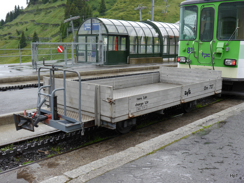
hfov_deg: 46.8
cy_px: 92
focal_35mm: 40
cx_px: 122
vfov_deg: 36.0
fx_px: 282
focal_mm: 20
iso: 160
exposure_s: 1/125
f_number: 5
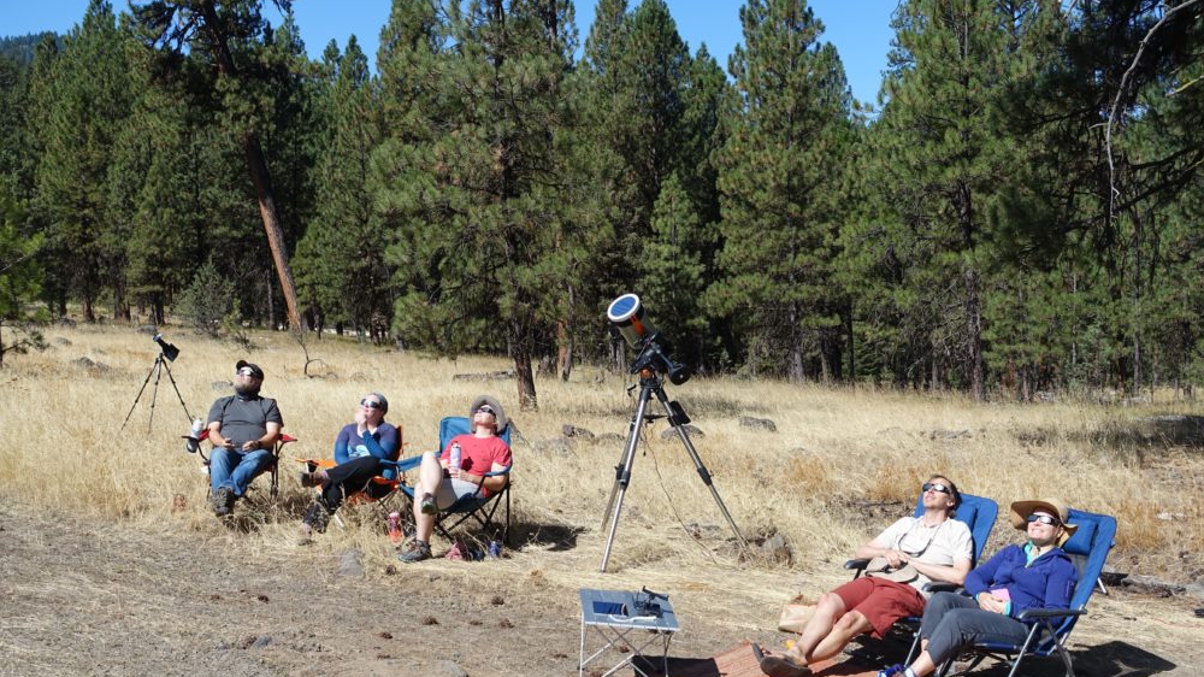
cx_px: 596
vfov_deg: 27.1
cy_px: 388
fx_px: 1404
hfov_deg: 46.4
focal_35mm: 44
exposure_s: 1/100
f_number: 4
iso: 125
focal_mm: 14.9
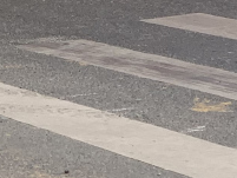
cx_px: 100
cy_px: -353
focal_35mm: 336
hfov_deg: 5.9
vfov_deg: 4.3
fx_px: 2302
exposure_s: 1/1043
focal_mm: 6
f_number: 2.4
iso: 16
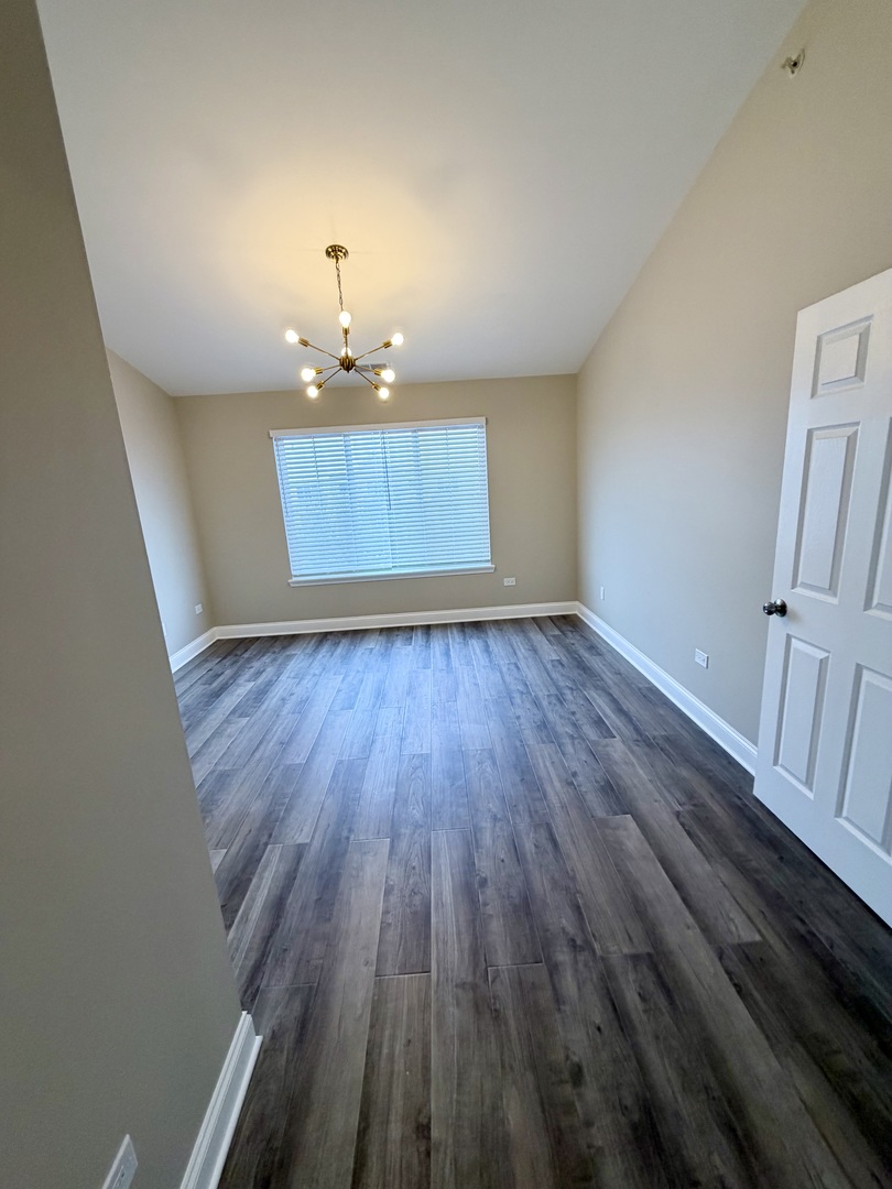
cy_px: 594
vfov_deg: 102.1
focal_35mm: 14
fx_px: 481
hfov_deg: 85.7
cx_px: 446
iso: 160
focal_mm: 2.22
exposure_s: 1/120
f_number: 2.2
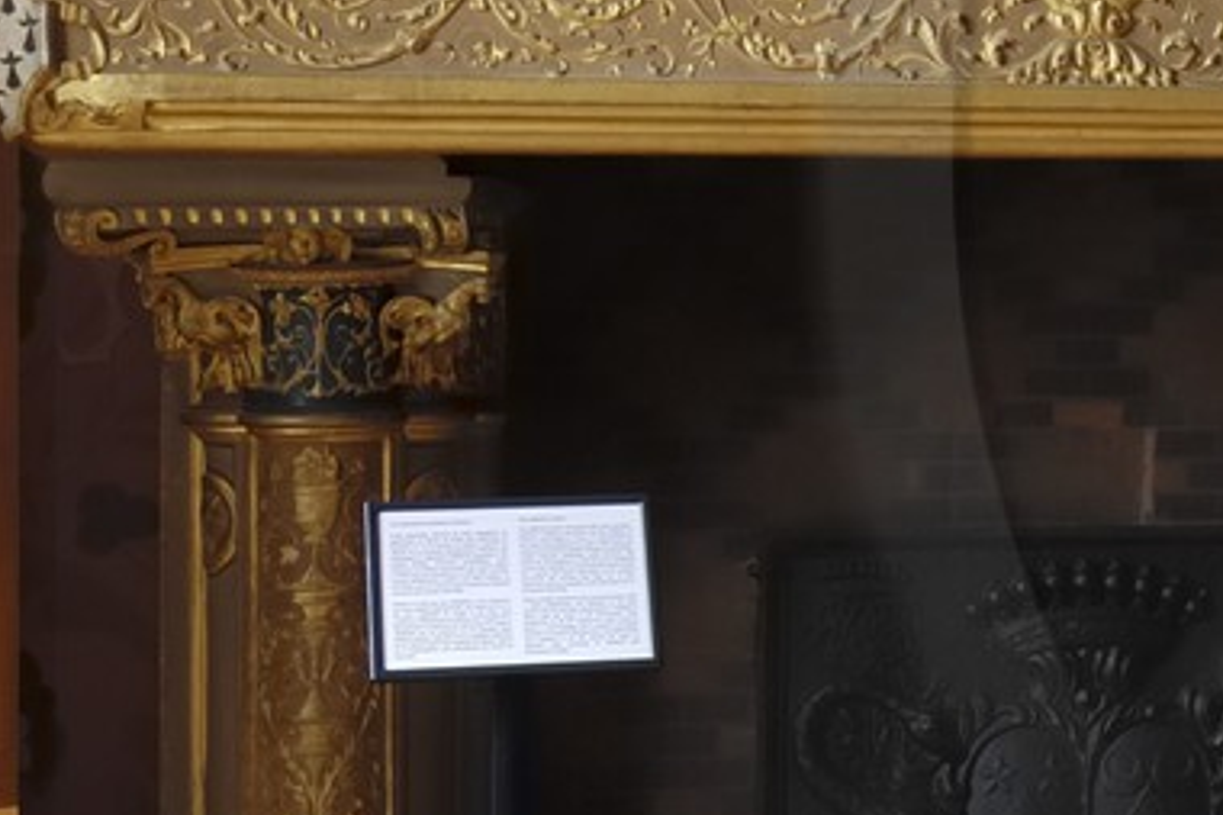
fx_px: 3430
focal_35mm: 101
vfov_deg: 13.5
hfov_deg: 17.0
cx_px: 2137
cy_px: 158
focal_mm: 16
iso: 100
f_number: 10
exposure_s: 1.3
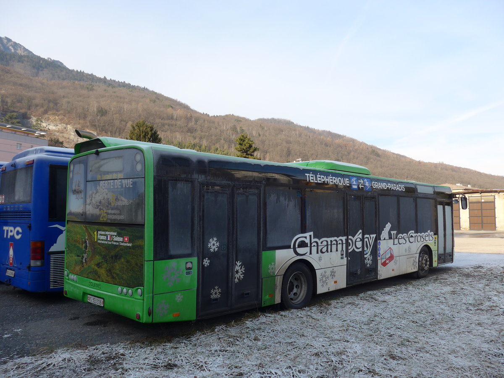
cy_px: 189
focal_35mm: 29
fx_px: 422
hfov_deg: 61.7
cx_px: 252
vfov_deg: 48.2
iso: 80
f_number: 2.8
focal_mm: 6
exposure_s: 1/500
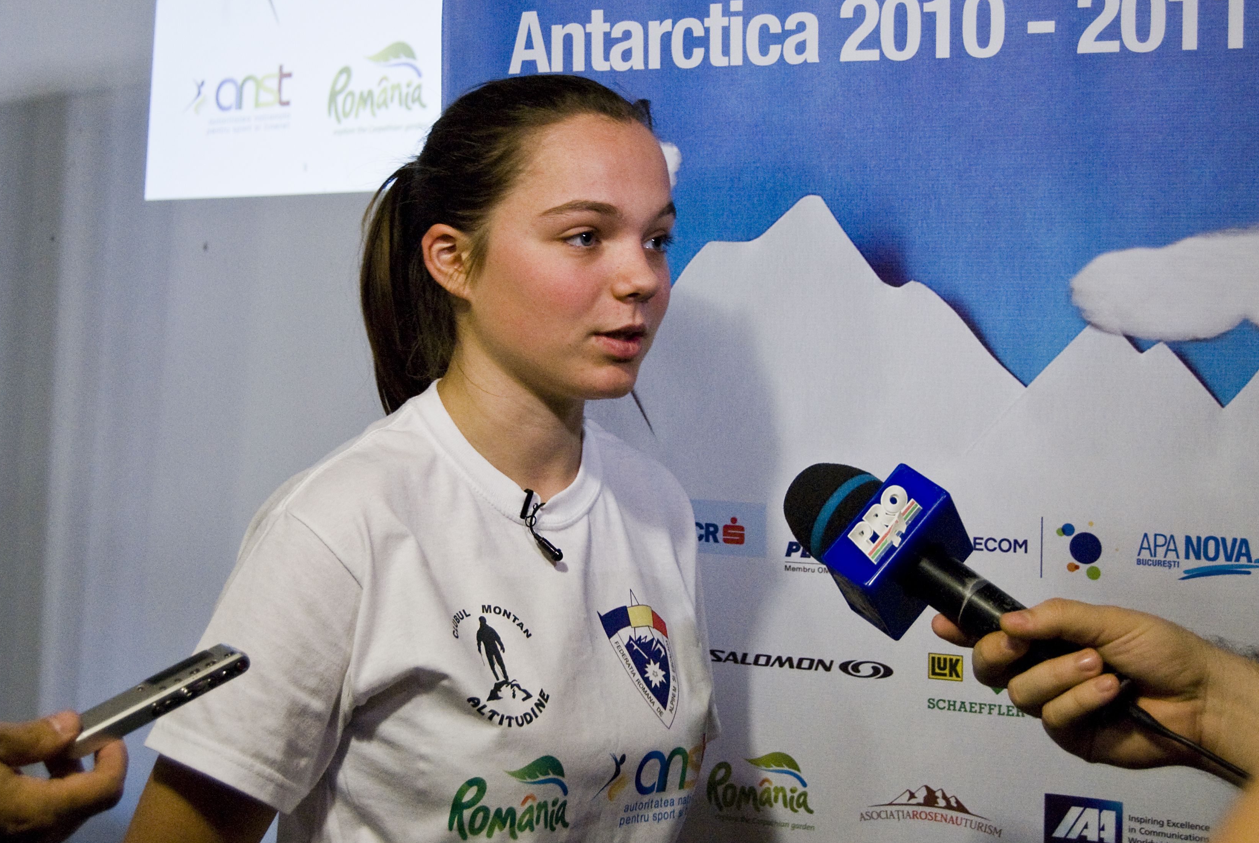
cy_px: 352
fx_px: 1911
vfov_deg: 24.8
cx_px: 587
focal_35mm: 55
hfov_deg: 36.4
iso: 400
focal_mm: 31
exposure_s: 1/60
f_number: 4.5
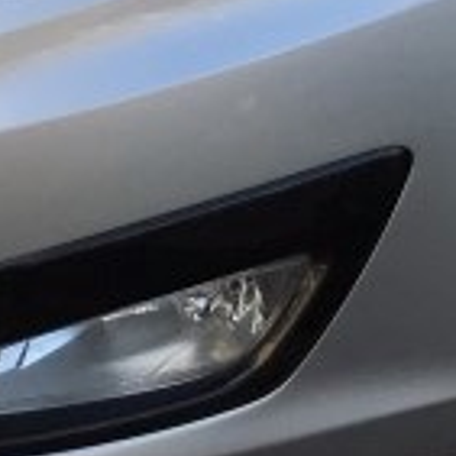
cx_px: 146
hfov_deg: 9.7
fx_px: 2683
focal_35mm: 180
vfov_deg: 9.2
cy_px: -433
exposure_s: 1/805
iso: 20
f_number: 1.8
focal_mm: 3.99
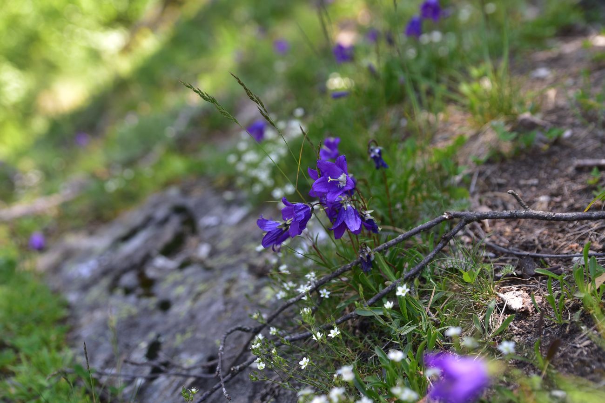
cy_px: 202
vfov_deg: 24.2
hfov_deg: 35.6
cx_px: 302
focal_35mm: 56
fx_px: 941
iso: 125
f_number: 4.5
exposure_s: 1/125
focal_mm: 56
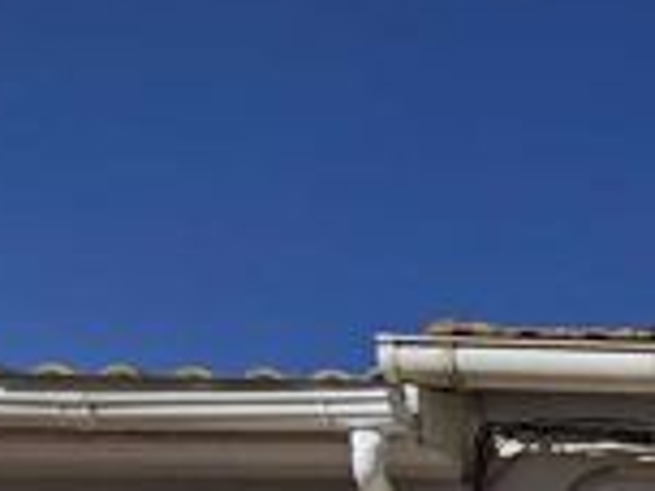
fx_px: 1230
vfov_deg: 18.4
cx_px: 1385
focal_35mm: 65
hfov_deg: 17.7
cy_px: 844
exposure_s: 1/997
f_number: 2.2
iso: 50
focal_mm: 2.16
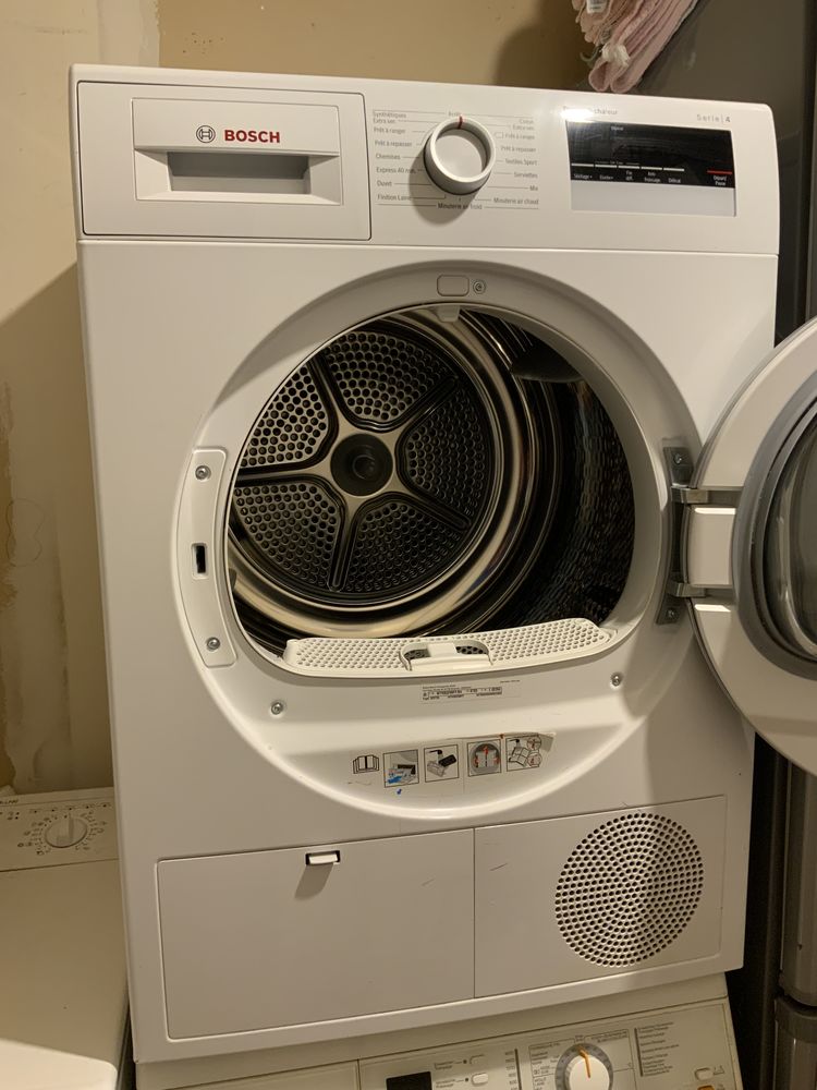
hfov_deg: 48.2
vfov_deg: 61.7
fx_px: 913
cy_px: 545
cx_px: 408
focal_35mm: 29
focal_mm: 3
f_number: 1.8
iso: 100
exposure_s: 1/50
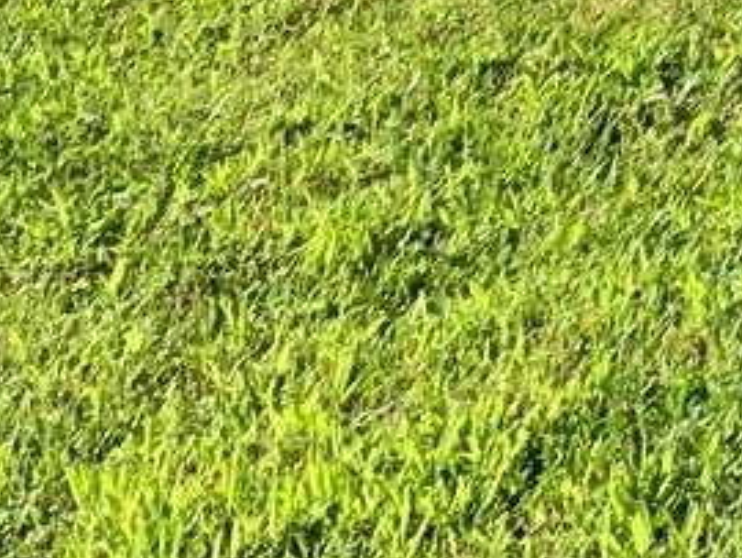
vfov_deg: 6.9
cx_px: 2657
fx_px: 4226
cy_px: -1045
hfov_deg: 7.8
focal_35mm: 197
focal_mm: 4.25
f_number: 1.8
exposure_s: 1/928
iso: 25
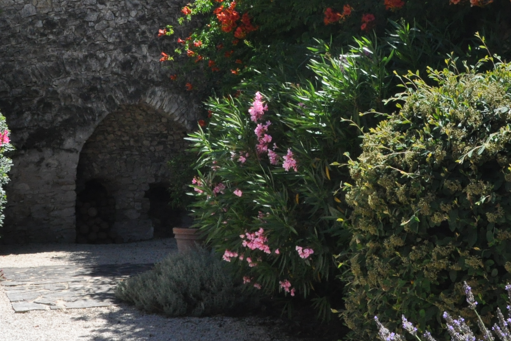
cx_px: 327
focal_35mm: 72
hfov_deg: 27.9
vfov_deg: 18.6
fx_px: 1022
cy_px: 29
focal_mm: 18
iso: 1000
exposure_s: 1/640
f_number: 13
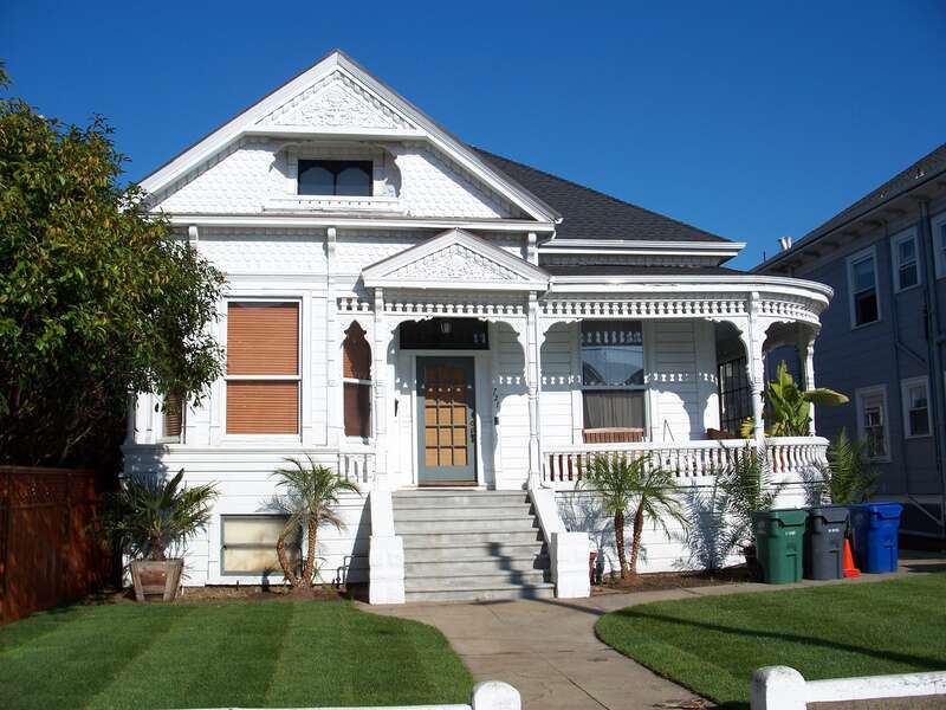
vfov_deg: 38.7
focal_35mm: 37
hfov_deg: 50.1
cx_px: 473
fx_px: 1011
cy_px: 355
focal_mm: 7.8
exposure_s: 1/800
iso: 64
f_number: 4
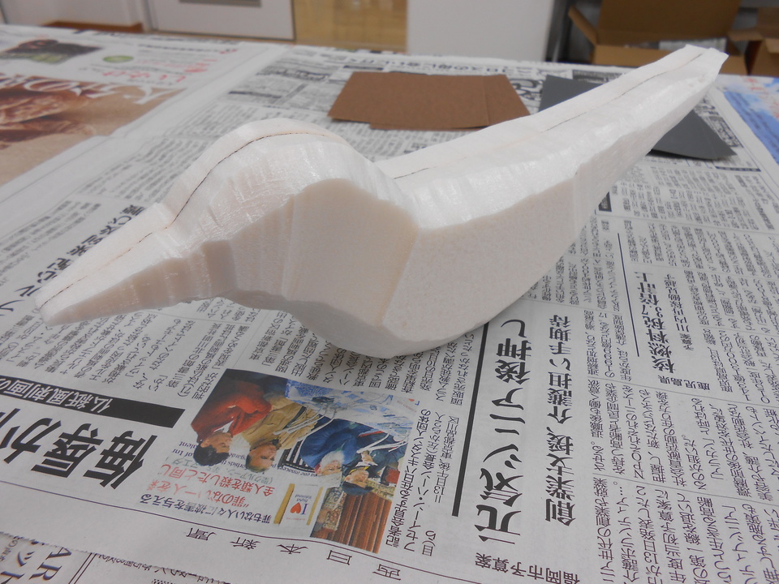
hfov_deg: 67.3
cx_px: 390
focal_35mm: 26
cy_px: 292
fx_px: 585
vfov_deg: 53.1
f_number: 3.5
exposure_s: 1/30
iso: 80
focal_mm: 4.6
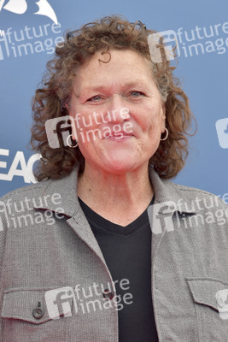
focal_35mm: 120
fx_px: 1139
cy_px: 171
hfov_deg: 11.4
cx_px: 114
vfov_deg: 17.1
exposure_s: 1/250
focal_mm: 120
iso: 250
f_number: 6.3
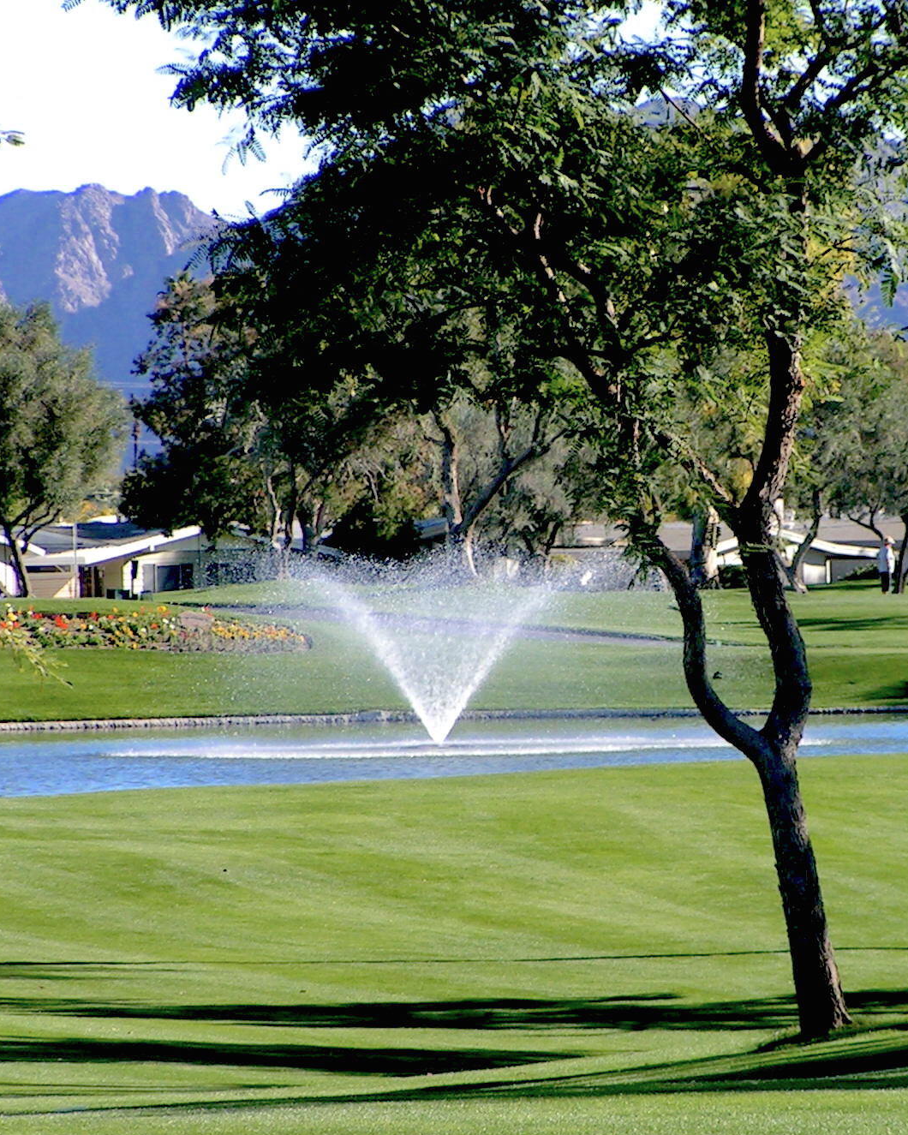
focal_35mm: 356
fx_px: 11959
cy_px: 596
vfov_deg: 5.4
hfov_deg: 4.3
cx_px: 695
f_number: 4.5
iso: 50
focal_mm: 36.1
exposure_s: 1/320
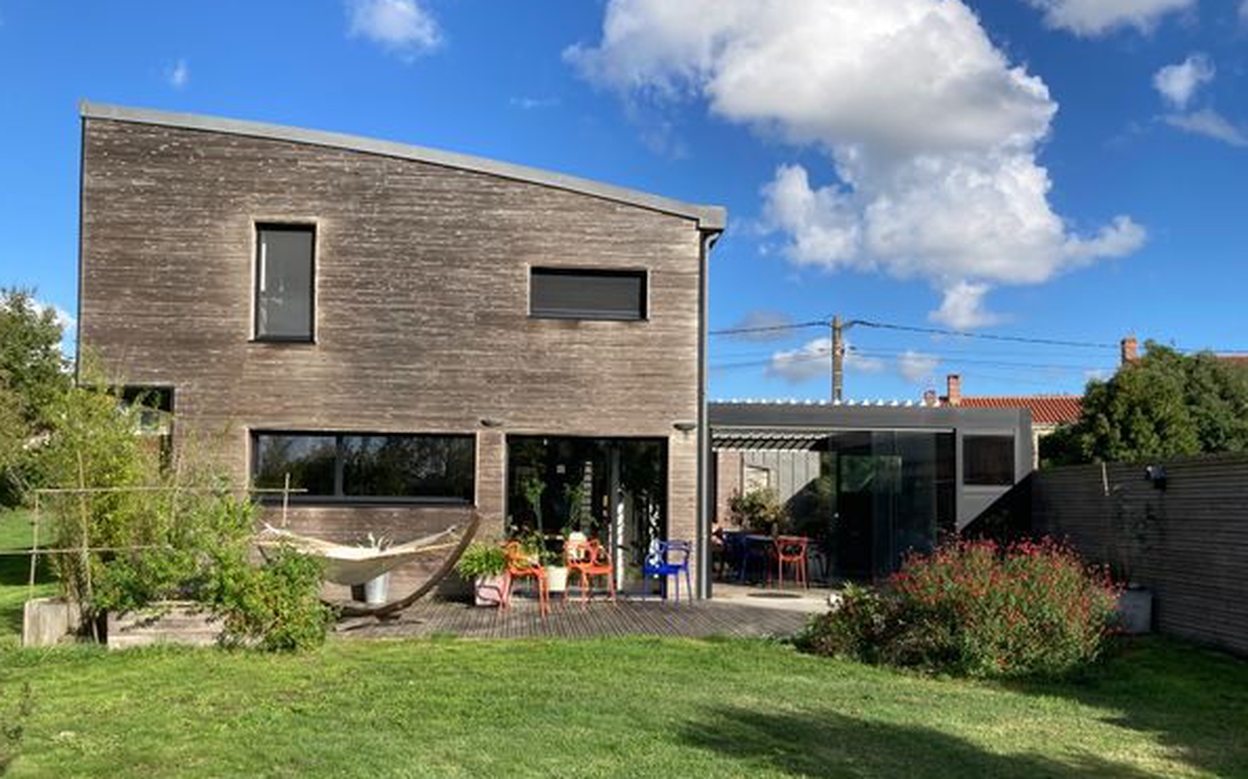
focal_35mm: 30
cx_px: 620
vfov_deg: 41.6
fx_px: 1020
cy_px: 464
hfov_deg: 62.9
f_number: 1.8
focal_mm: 3.99
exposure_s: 1/1600
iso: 20
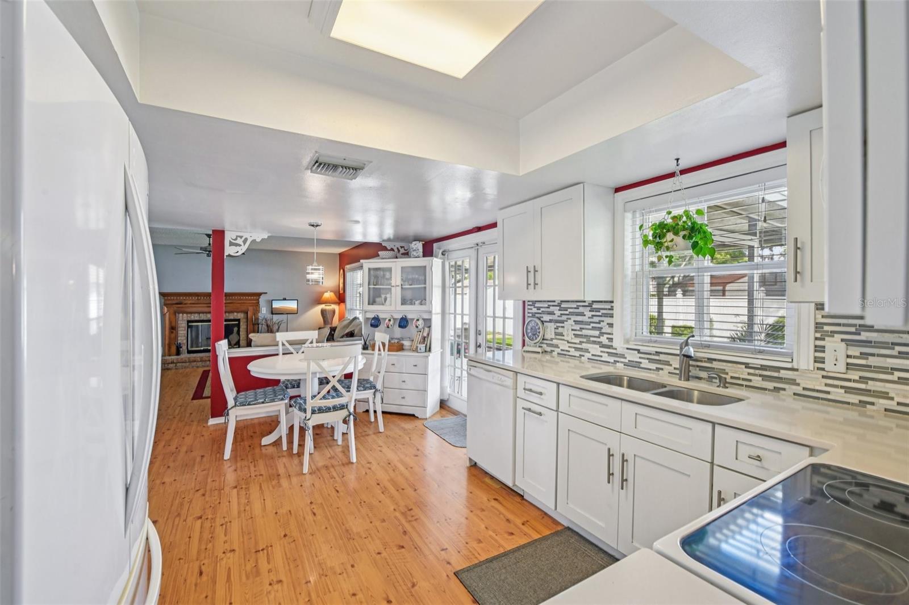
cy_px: 302
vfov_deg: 77.3
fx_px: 379
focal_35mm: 15
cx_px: 454
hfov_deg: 100.4
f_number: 8
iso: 400
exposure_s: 1/15
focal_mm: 15
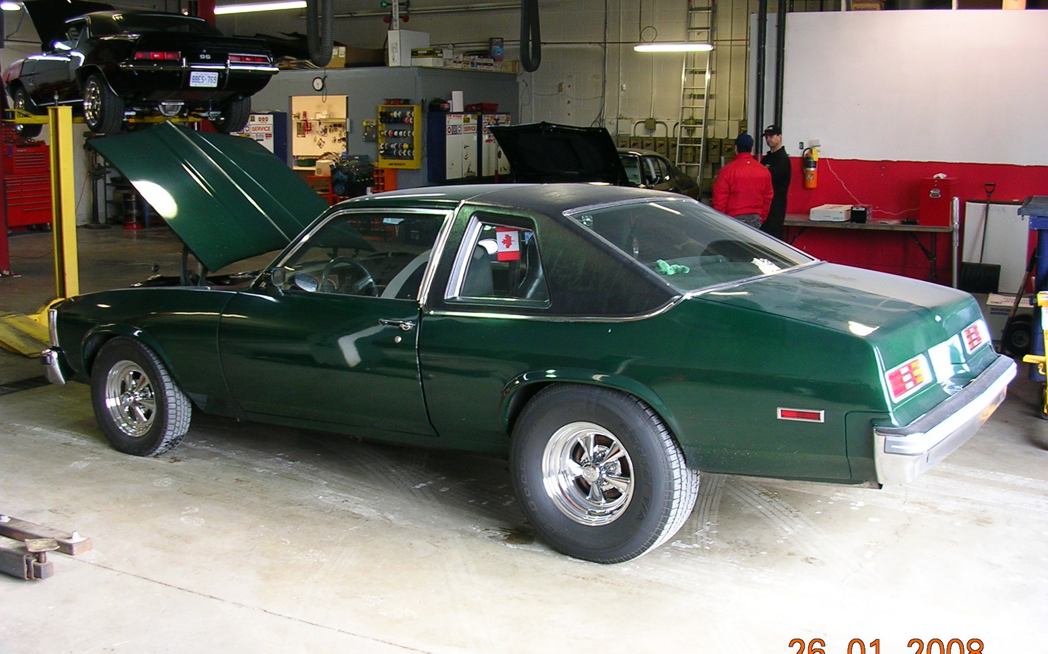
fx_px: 1171
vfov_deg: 31.2
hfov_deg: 48.2
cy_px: 336
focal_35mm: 41
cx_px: 525
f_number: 2.8
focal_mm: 5.8
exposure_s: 1/12.5
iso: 50
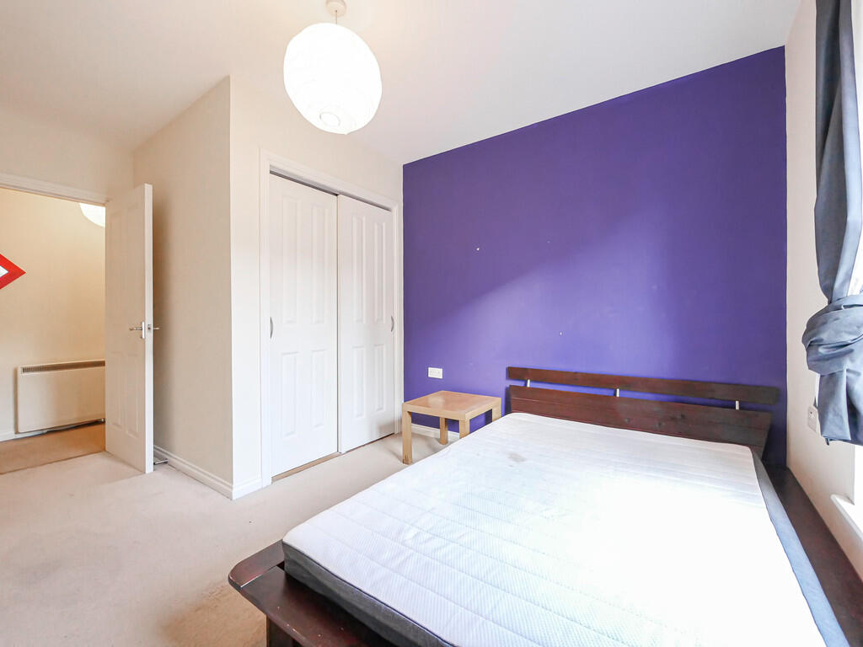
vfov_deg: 85.7
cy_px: 324
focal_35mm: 14
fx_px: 349
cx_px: 432
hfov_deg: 102.1
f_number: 4
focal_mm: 7
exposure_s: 1/60
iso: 2500
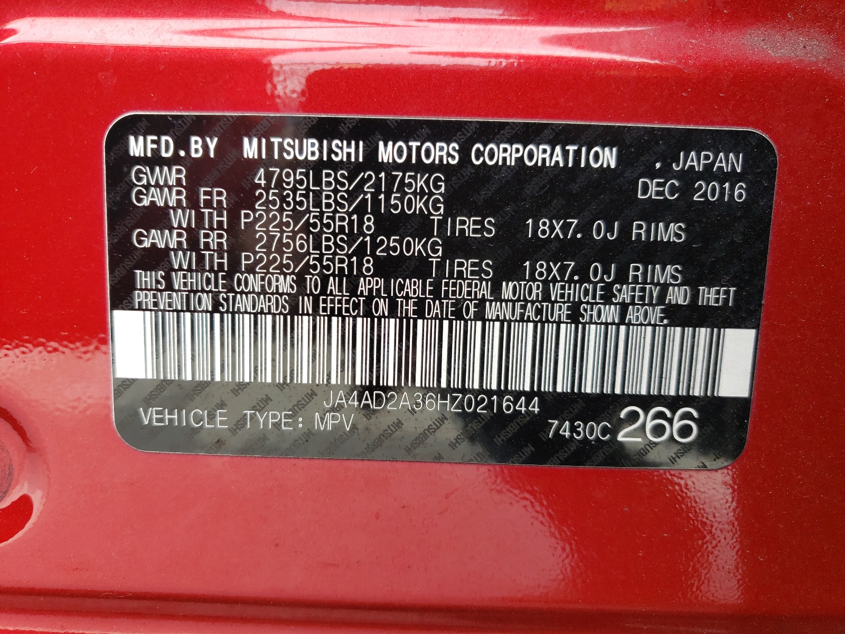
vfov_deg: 53.1
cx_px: 422
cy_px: 317
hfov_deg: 67.3
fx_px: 635
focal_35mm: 26
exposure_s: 1/227
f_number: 1.5
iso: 50
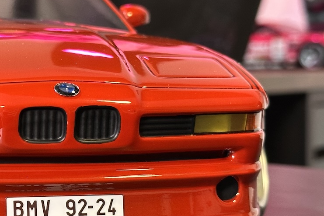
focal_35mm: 101
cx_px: 28
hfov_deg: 19.8
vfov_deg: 13.5
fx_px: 909
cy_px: 123
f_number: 1.78
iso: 320
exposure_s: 1/33
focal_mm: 6.86
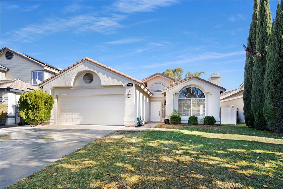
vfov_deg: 70.5
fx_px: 134
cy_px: 94
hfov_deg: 93.2
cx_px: 142
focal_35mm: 17
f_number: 7.1
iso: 500
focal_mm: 17
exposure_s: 1/1000
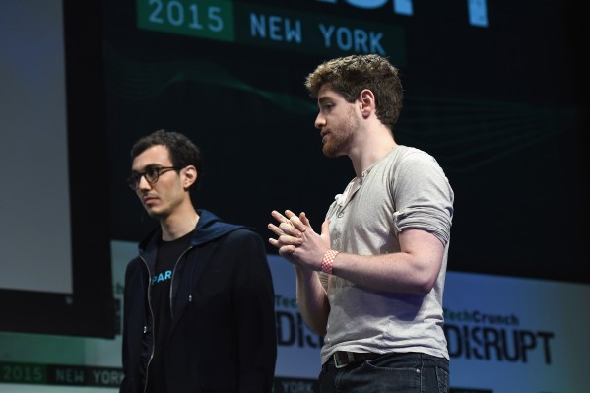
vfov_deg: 12.2
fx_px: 1835
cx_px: 295
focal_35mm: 112
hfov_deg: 18.3
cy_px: 196
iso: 2000
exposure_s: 1/500
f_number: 4
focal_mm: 112
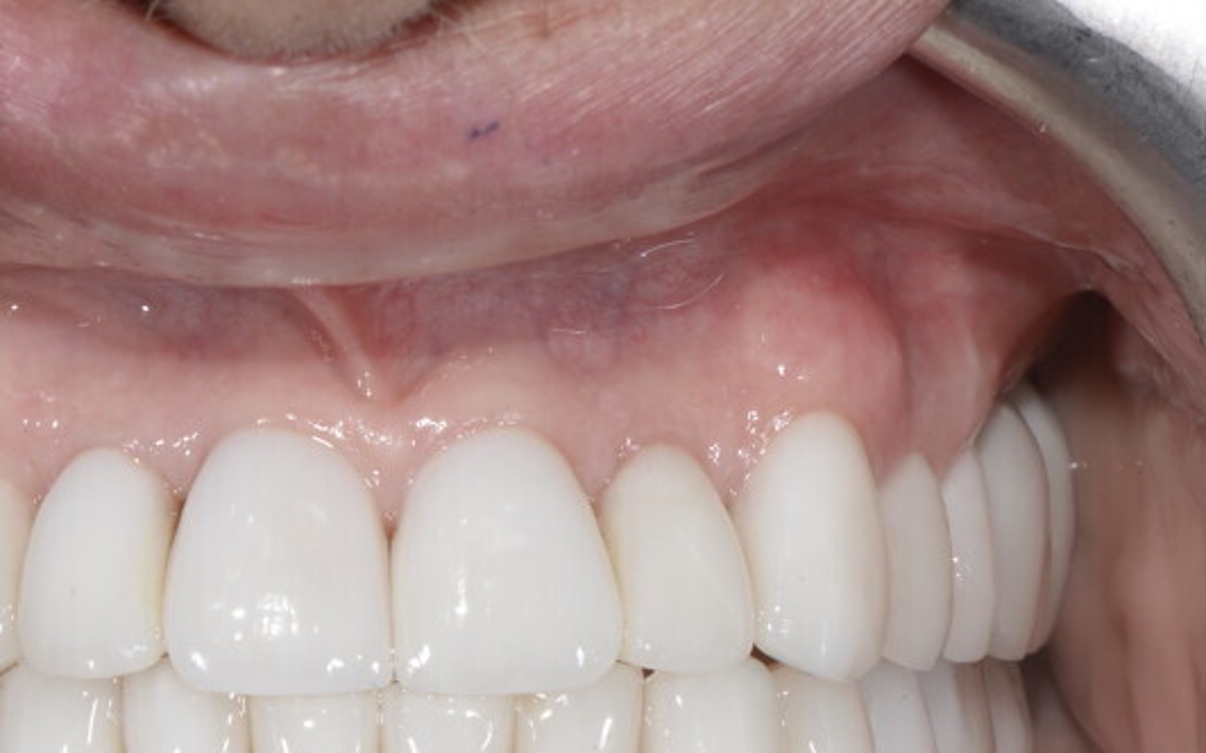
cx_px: 362
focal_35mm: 181
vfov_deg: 7.2
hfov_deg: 11.6
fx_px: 5946
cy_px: 592
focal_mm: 105
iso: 200
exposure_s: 1/60
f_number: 40
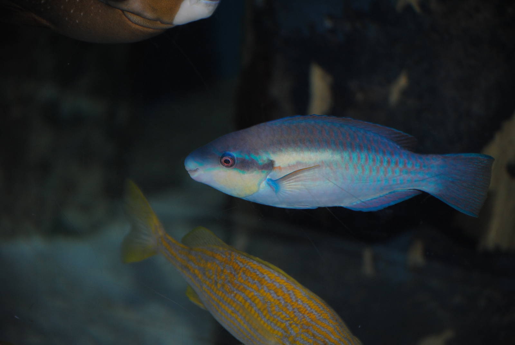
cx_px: 258
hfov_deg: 17.0
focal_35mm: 120
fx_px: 1719
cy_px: 172
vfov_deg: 11.5
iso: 200
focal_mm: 80
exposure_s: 1/60
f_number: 4.2
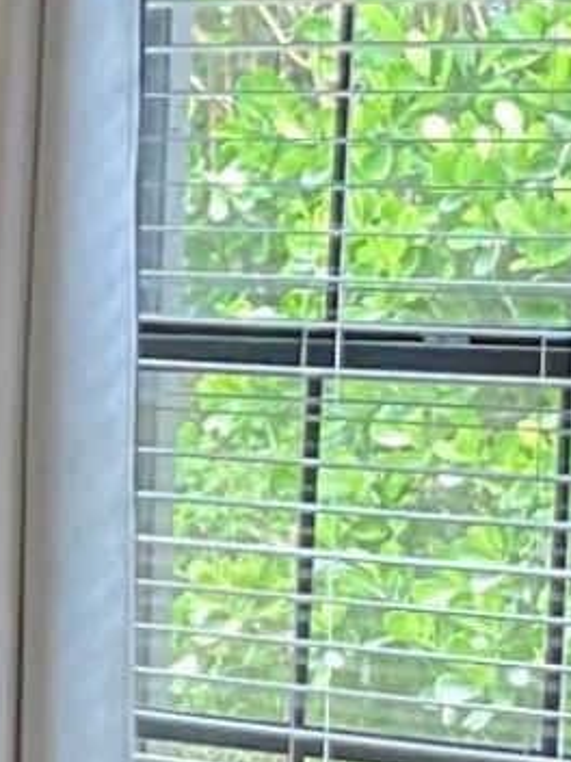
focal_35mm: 237
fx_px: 5213
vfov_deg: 8.3
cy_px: 924
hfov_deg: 5.9
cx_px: -1073
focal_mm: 3
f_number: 1.8
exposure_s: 1/60
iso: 100
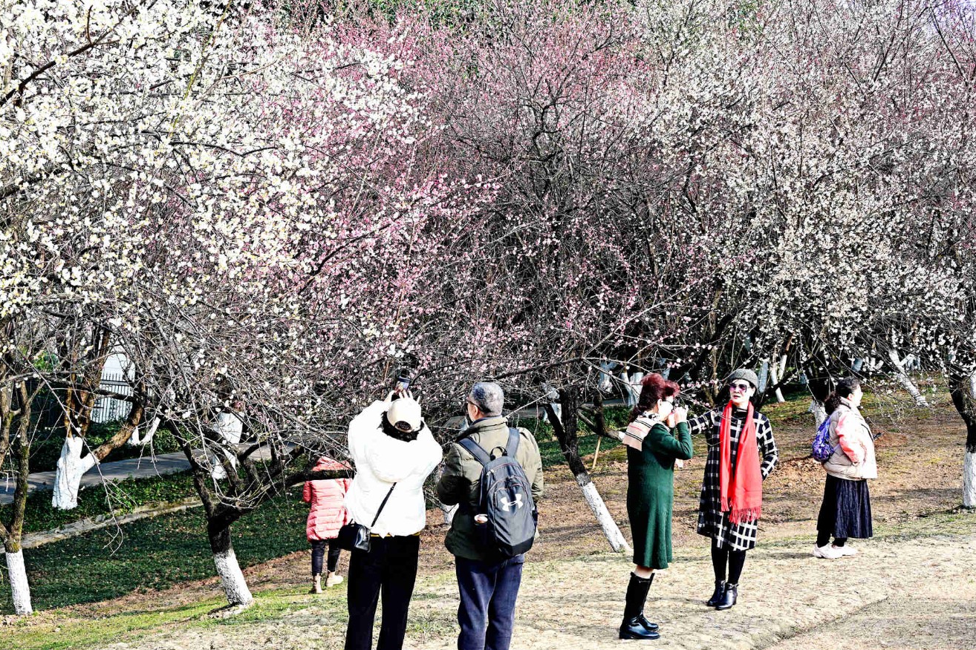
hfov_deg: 40.3
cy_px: 330
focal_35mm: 49
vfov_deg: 27.5
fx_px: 1328
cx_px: 460
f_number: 5.6
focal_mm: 46
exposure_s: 1/200
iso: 200
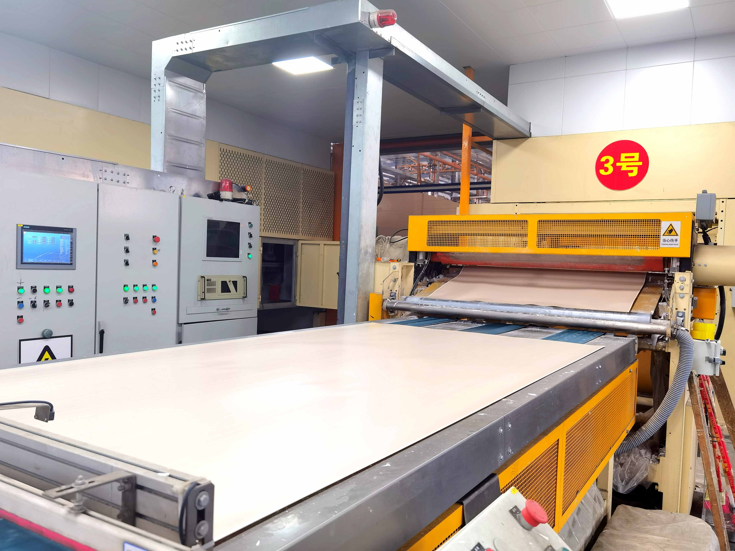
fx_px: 595
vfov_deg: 49.7
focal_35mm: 28
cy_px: 276
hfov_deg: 63.4
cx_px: 368
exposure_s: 1/100
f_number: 1.9
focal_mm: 6.71
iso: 125
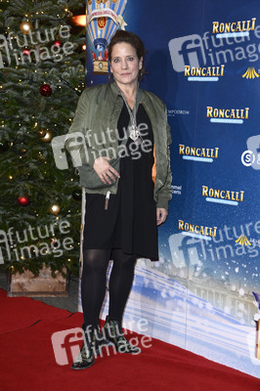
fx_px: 738
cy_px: 196
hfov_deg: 20.0
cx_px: 130
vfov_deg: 29.7
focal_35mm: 68
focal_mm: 68
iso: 1250
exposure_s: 1/250
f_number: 5.6
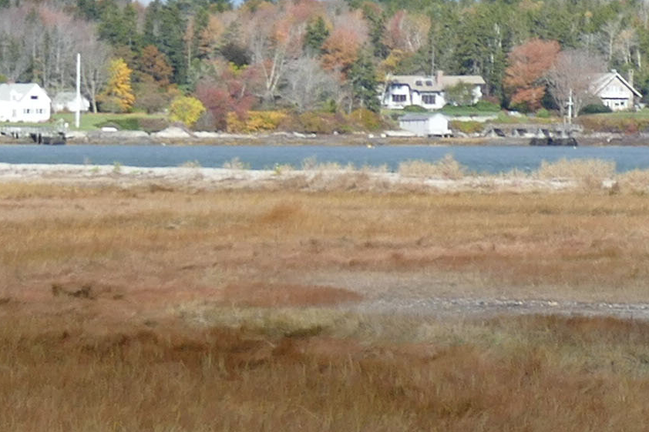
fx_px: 5155
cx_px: -812
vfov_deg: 4.8
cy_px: 722
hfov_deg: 6.9
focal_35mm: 286
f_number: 3.2
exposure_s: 1/1600
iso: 125
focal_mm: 16
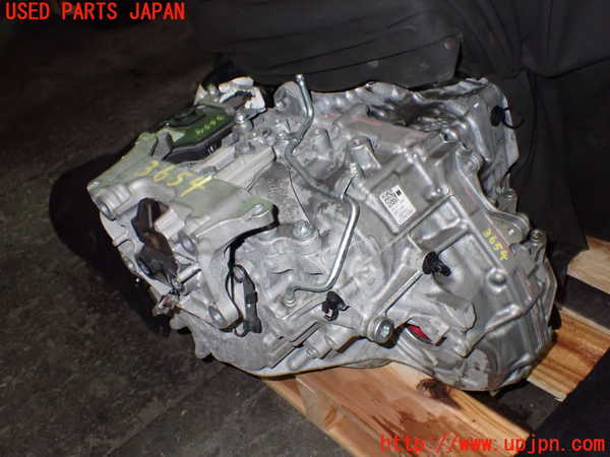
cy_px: 228
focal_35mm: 38
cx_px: 305
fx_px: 670
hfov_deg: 49.0
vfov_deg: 37.7
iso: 800
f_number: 8
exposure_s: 1/40
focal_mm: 6.83
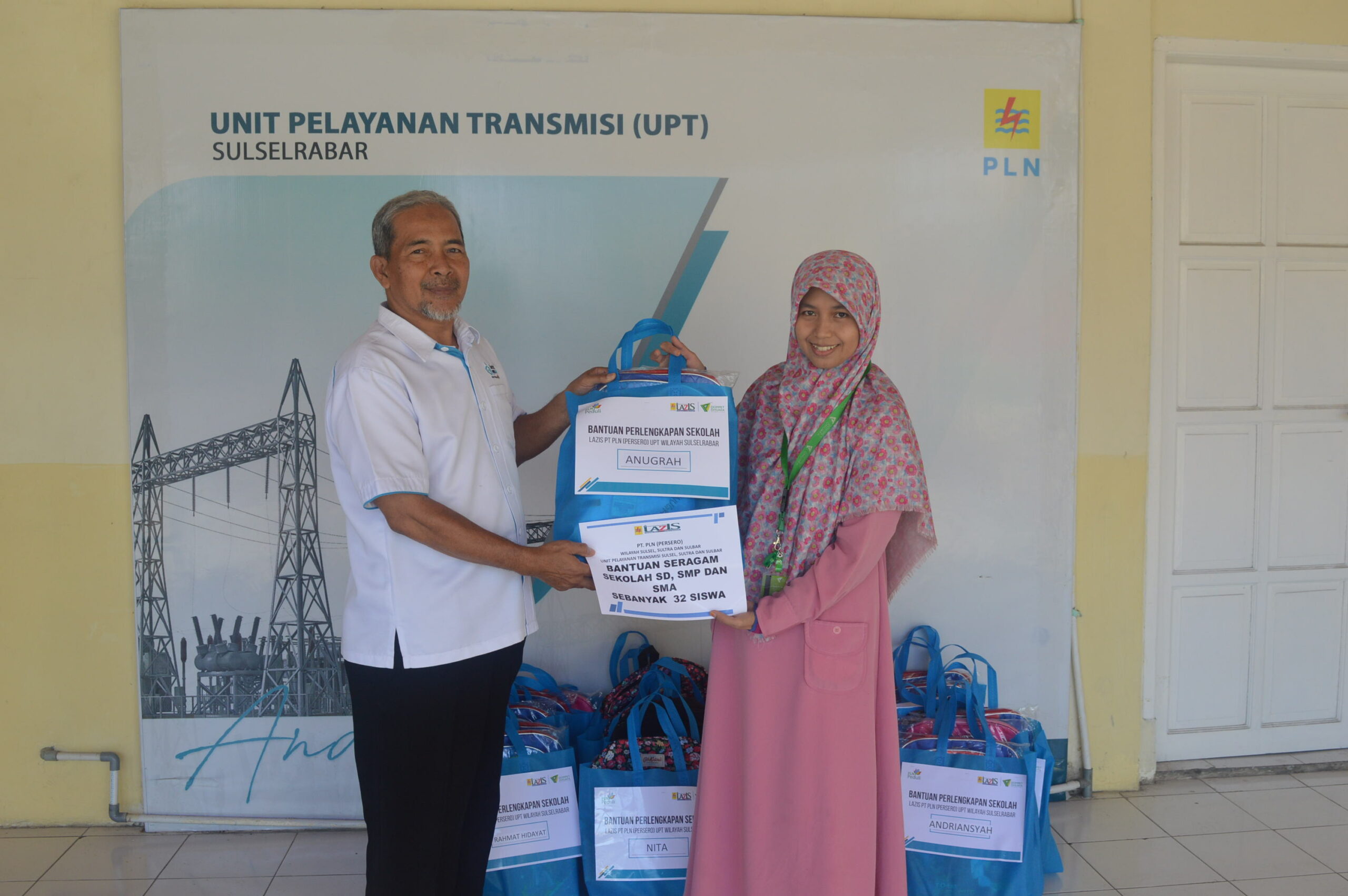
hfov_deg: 57.3
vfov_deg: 39.9
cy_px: 448
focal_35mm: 33
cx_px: 674
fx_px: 1235
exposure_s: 1/125
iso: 400
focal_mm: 22
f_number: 8
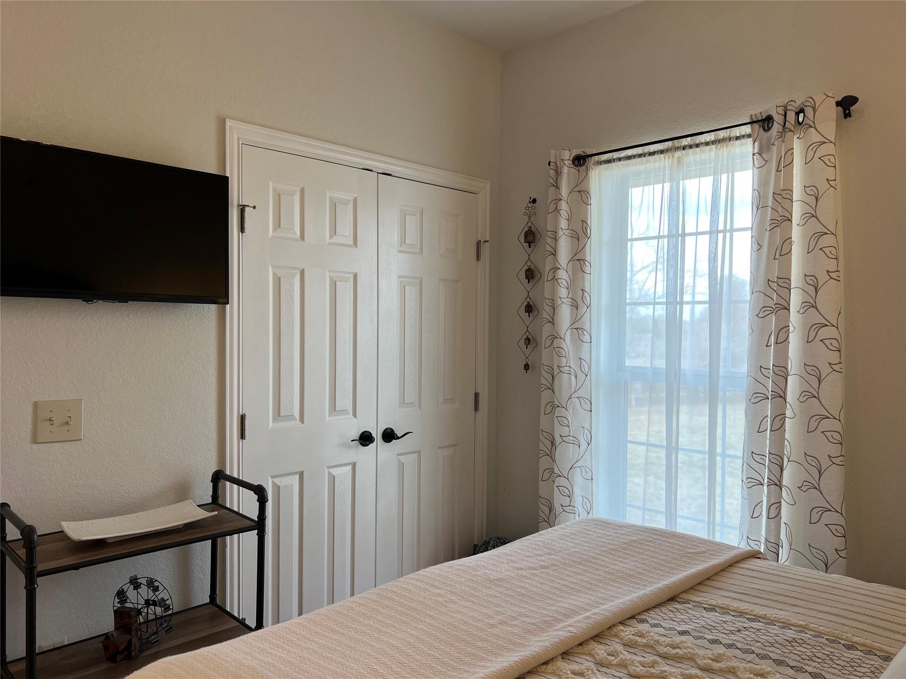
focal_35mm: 26
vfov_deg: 53.1
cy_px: 340
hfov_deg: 67.3
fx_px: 680
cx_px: 453
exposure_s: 1/120
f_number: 1.5
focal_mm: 5.7
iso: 40
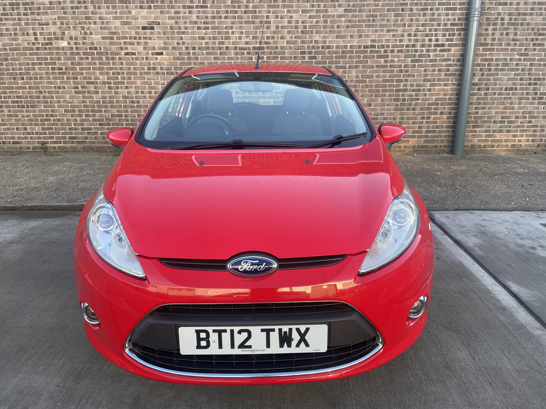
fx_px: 410
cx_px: 273
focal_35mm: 26
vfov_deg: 53.1
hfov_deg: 67.3
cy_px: 204
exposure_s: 1/231
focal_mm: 4.2
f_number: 1.6
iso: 32
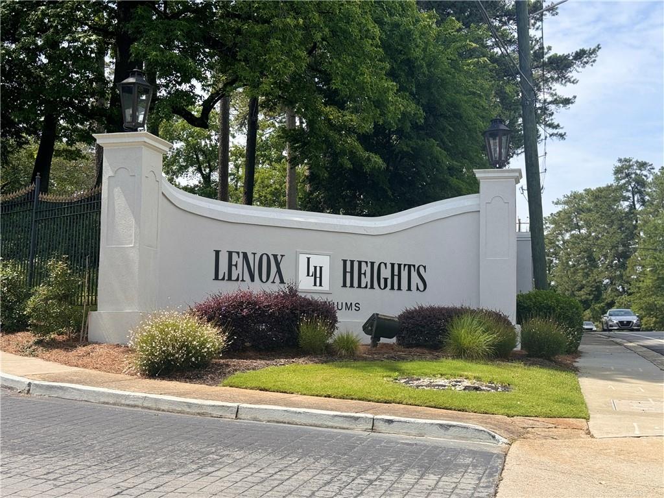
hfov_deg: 39.7
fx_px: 921
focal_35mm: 48
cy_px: 249
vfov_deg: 30.3
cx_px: 332
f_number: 1.78
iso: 64
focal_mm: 6.76
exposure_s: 1/2331
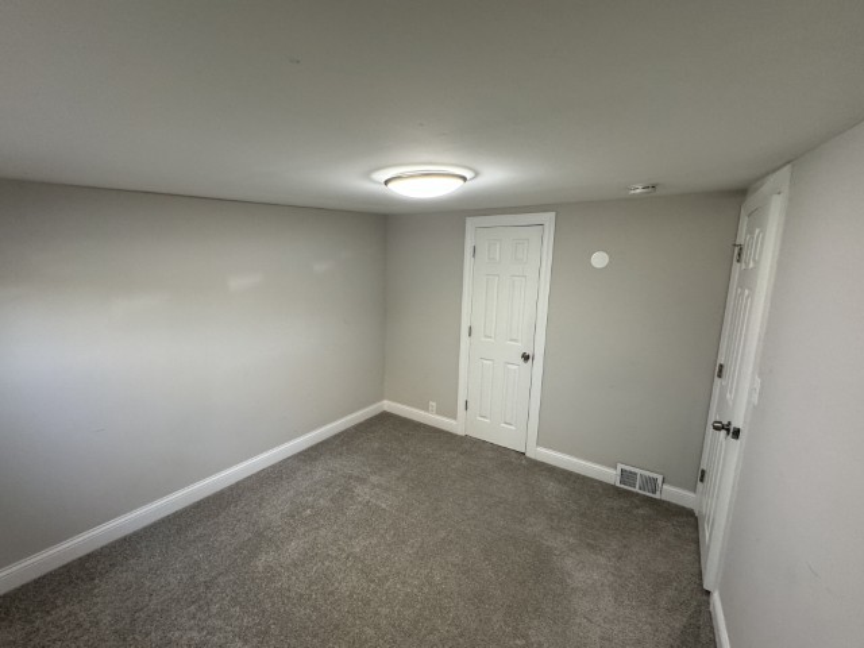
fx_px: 349
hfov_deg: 102.1
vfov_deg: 85.7
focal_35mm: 14
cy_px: 324
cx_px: 432
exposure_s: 1/60
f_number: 2.2
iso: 160
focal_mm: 2.22
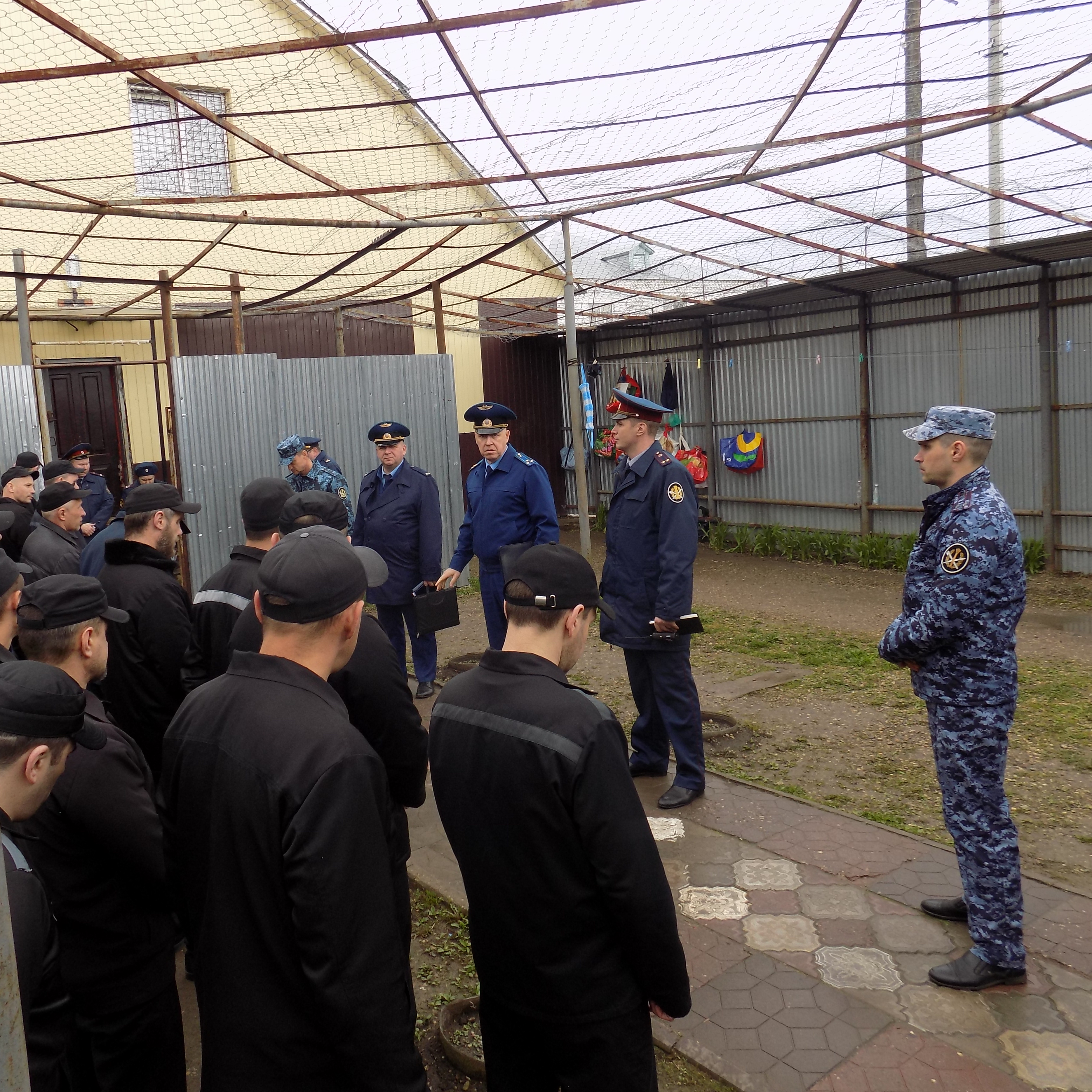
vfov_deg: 57.3
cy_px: 537
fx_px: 999
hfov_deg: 56.8
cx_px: 431
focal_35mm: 28
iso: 80
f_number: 3.1
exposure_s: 1/125
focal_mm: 4
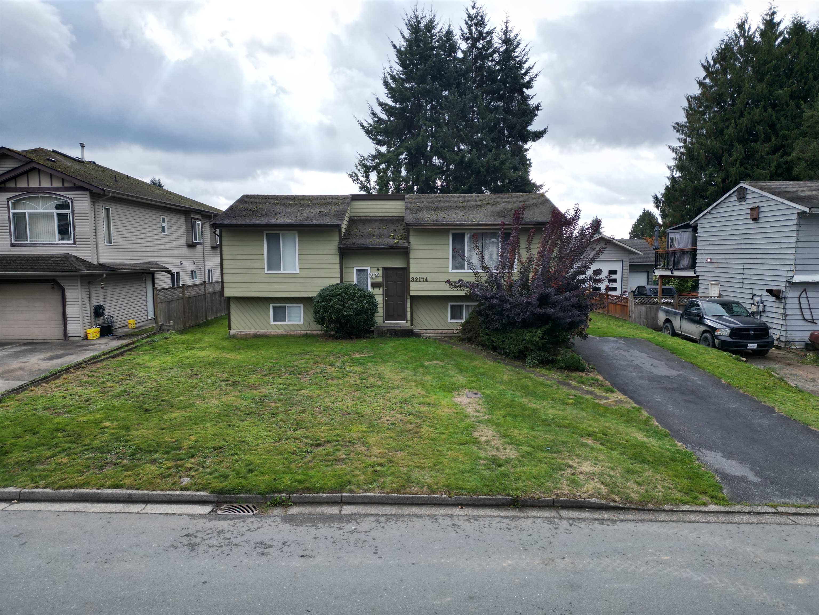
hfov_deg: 71.6
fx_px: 568
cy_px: 308
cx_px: 410
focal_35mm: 24
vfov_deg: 56.8
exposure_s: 1/1500
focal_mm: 6.72
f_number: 1.7
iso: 130
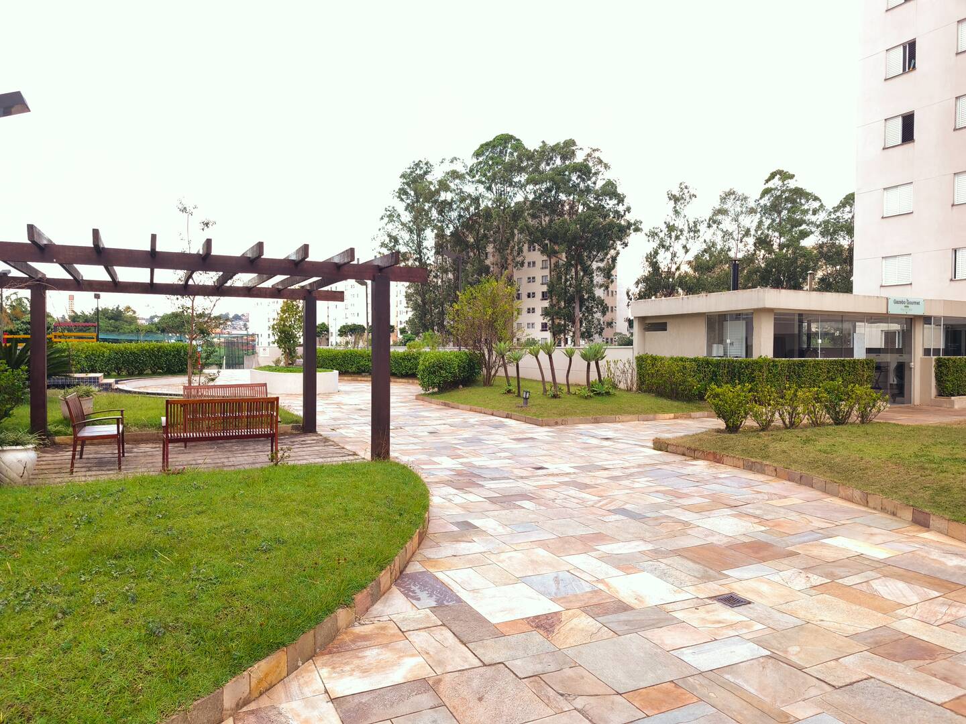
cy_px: 362
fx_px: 642
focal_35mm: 23
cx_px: 483
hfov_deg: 73.9
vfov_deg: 58.9
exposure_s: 1/25
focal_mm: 6.57
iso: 50
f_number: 1.6
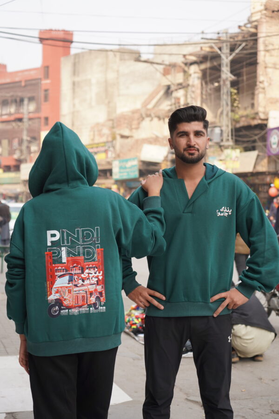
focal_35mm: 56
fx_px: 651
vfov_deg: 35.6
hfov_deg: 24.2
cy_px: 210
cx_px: 140
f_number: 4
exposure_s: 1/200
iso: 100
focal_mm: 56
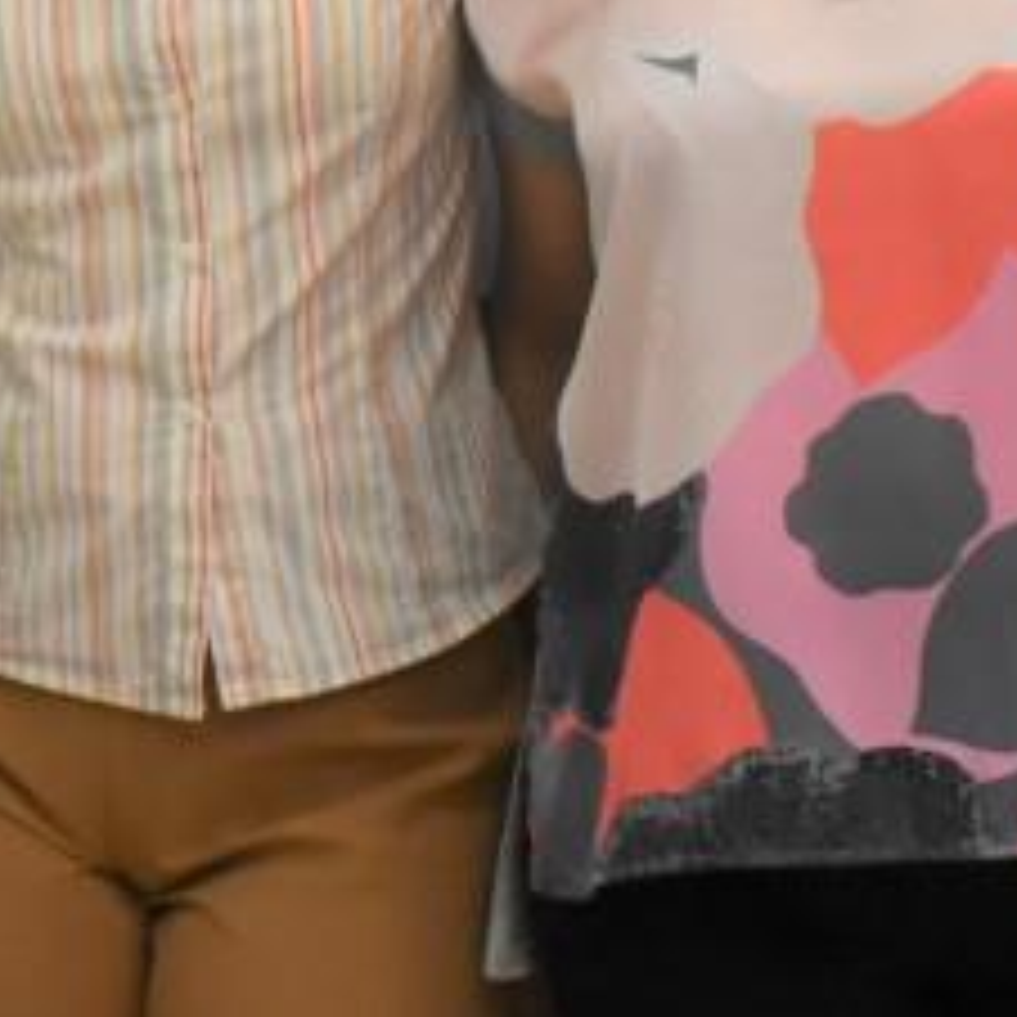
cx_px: -508
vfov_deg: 11.5
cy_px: 16
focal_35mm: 150
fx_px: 4986
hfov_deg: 11.2
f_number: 6.3
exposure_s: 1/160
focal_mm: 26
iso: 3200
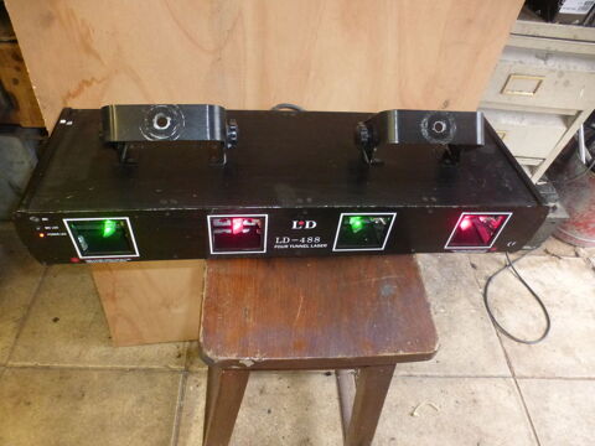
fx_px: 413
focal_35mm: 24
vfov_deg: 56.8
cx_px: 298
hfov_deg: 71.6
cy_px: 223
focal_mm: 4.3
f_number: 3.3
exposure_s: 1/60
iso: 800
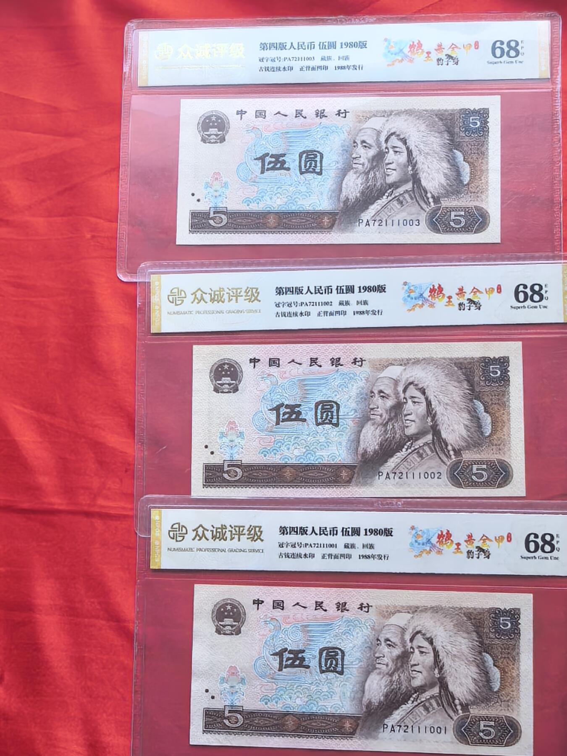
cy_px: 378
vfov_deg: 39.7
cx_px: 284
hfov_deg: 30.3
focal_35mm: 48
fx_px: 1048
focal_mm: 1.95
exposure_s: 1/126
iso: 50
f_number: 2.2
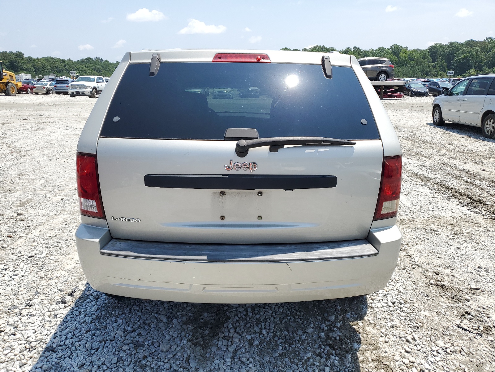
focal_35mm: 26
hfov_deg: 67.3
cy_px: 186
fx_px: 372
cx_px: 248
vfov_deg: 53.1
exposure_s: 1/2500
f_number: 1.5
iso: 50
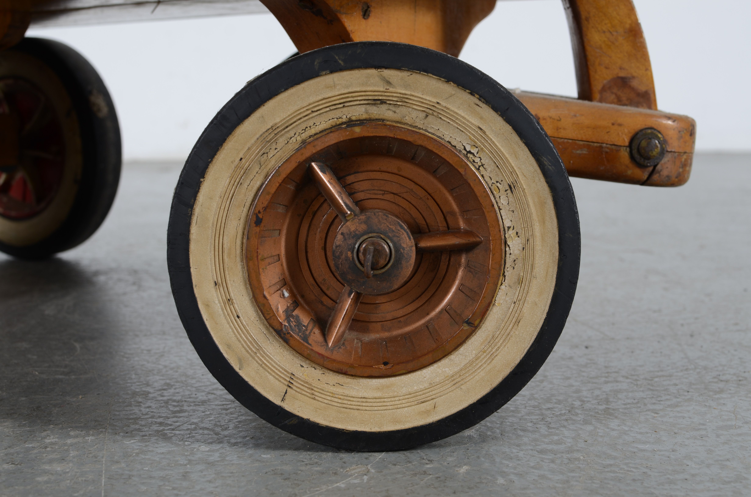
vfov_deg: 25.6
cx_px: 376
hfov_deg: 37.9
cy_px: 248
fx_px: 1093
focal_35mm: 52
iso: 100
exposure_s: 1/125
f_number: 6.3
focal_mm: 35
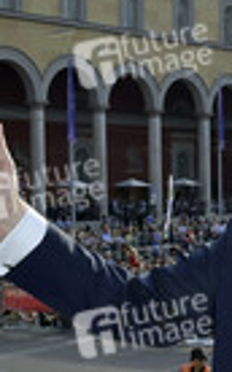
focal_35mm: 100
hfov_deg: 12.5
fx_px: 1014
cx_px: 341
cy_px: 259
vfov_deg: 20.7
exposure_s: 1/250
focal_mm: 30
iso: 800
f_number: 13
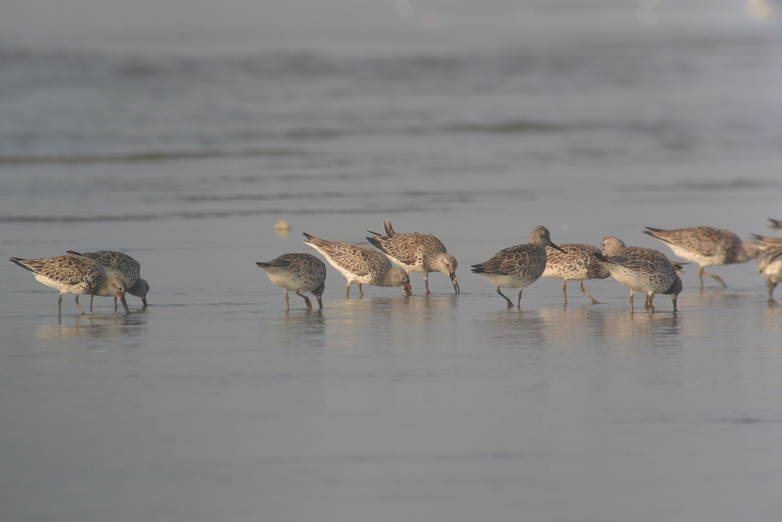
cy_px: 261
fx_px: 1607
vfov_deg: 18.4
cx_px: 391
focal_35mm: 74
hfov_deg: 27.3
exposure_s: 1/500
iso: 200
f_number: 5.6
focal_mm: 27.5
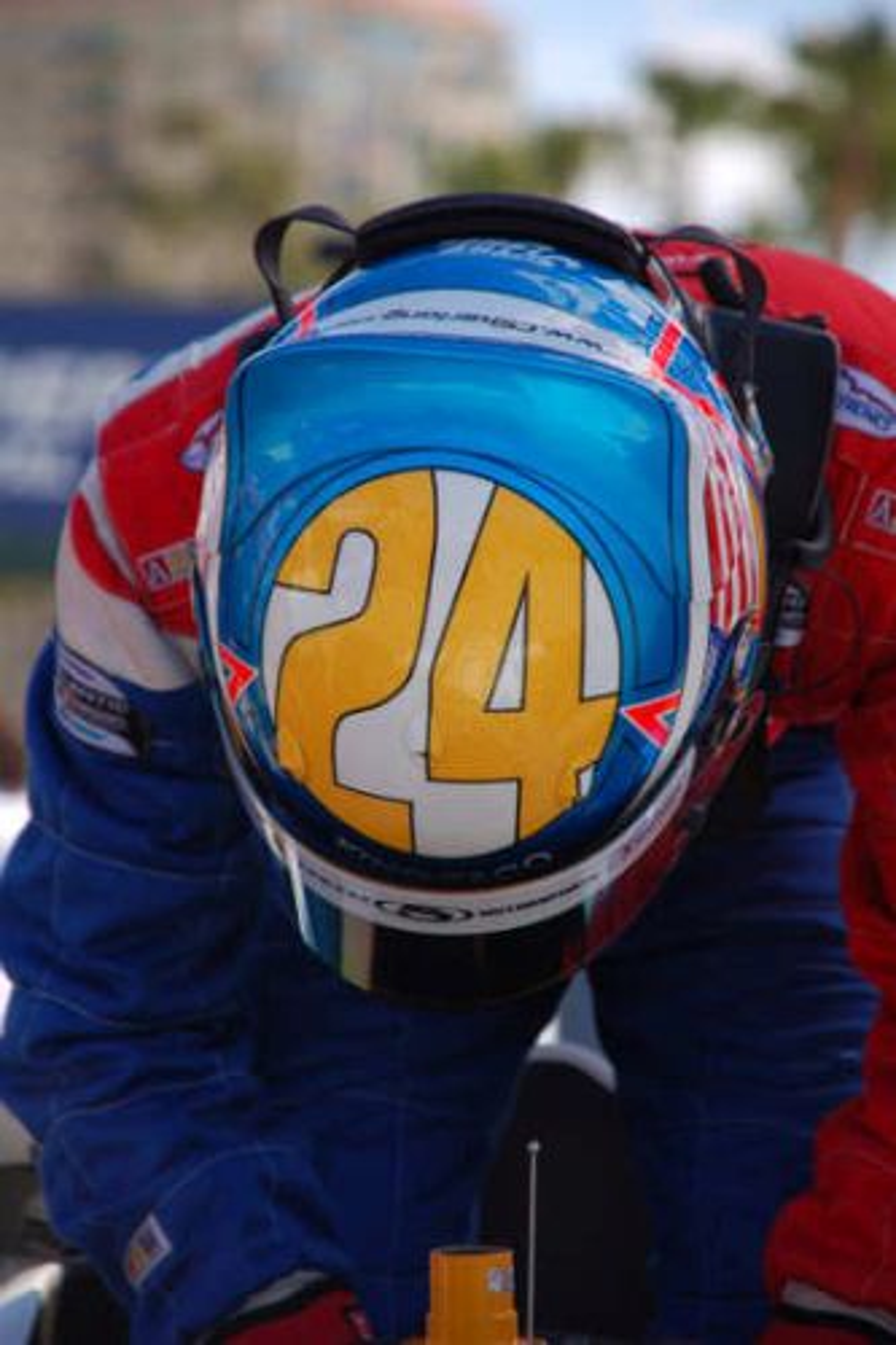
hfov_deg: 6.8
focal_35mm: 202
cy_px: 672
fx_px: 7565
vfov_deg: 10.2
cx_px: 448
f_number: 6
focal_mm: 135
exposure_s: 1/400
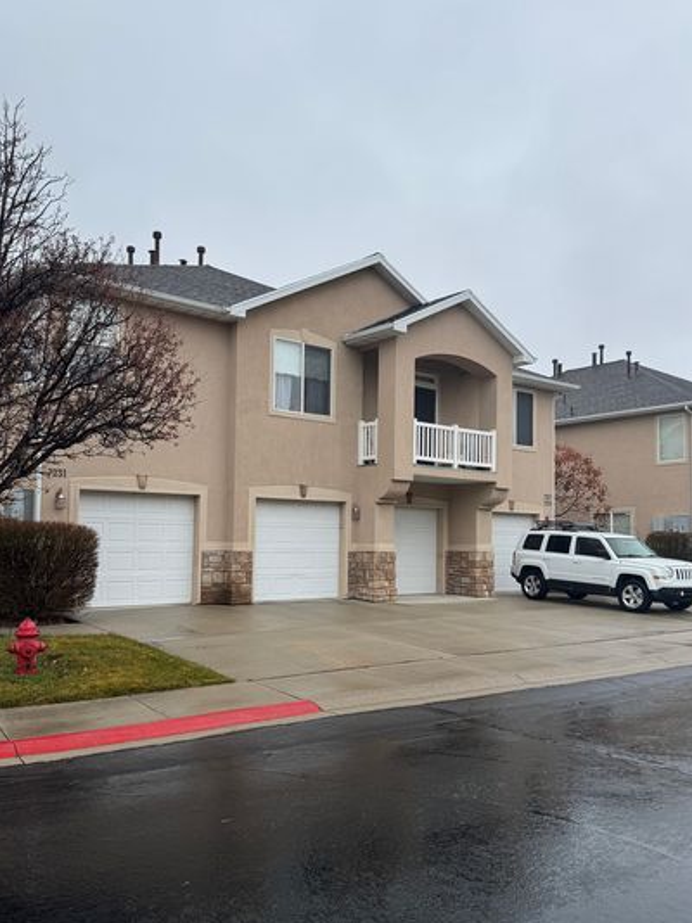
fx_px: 800
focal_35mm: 30
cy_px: 490
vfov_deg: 59.9
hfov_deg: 46.8
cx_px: 336
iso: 80
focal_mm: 6.76
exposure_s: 1/1311
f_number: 1.78
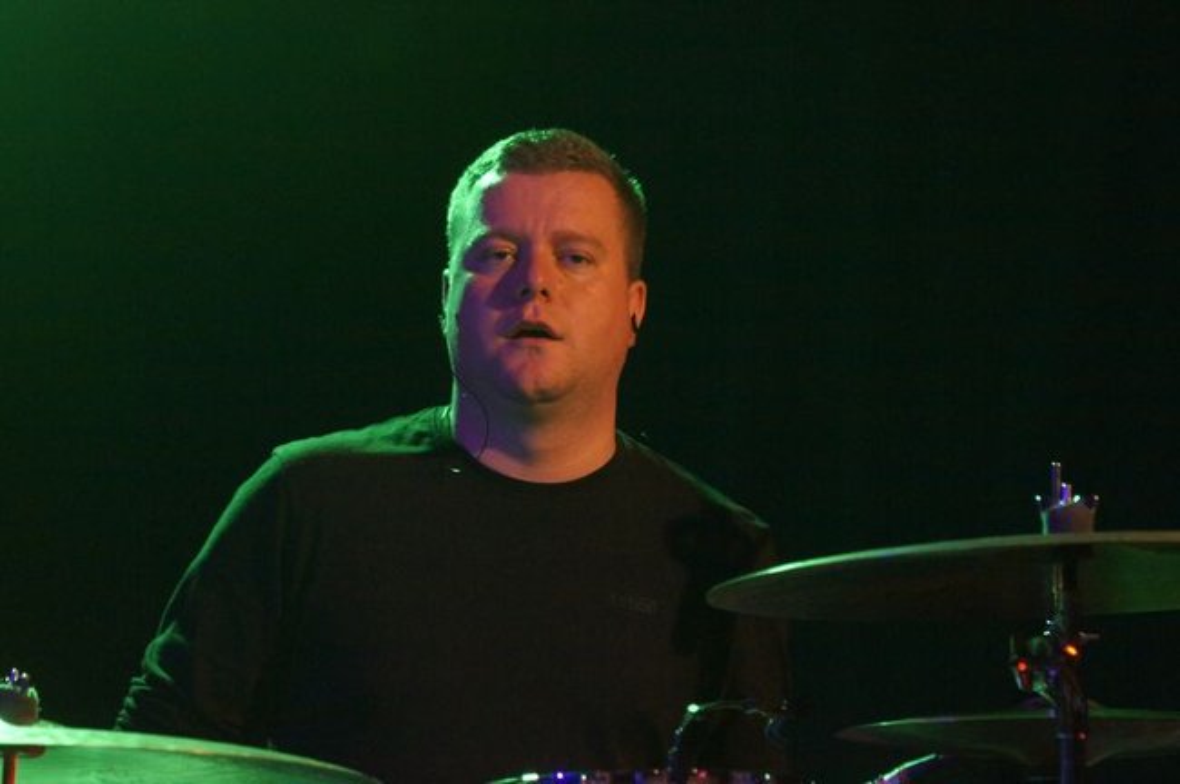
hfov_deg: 10.2
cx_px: 590
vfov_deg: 6.8
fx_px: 6631
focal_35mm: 202
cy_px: 392
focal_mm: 135
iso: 3200
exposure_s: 1/50
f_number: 5.6
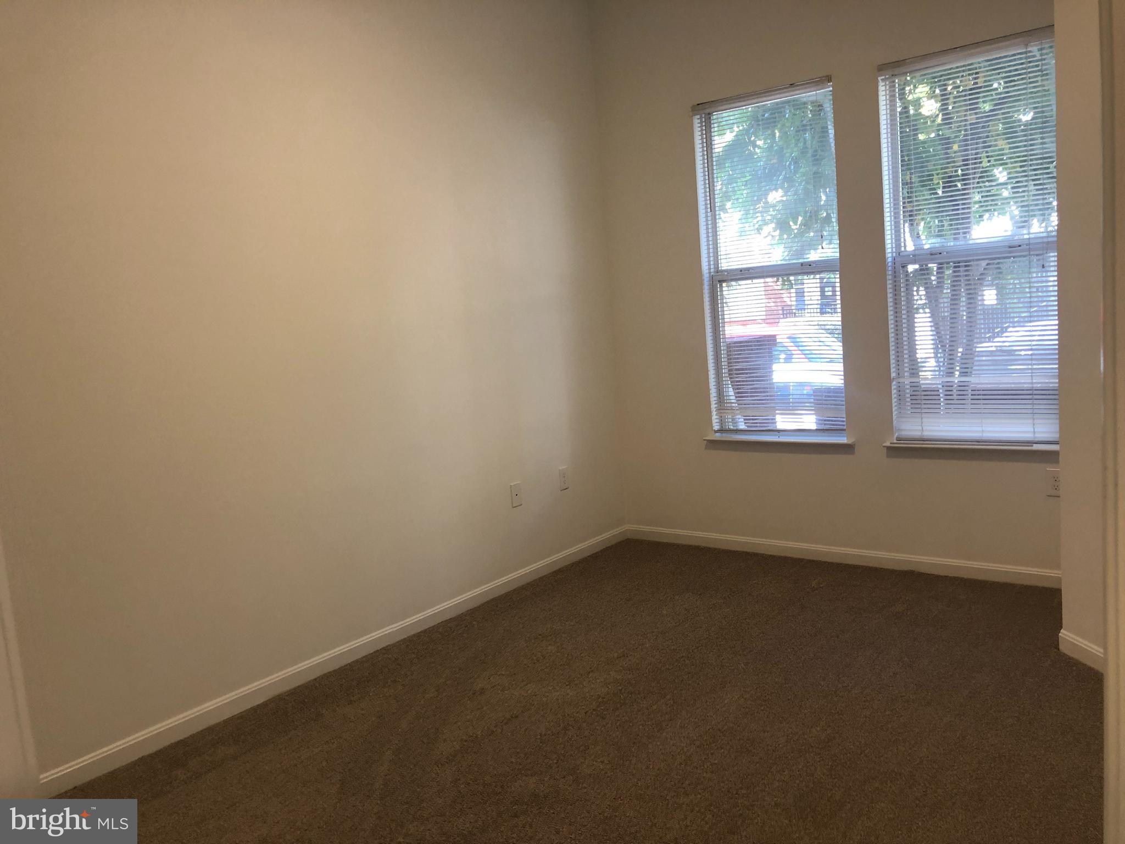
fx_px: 910
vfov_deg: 49.7
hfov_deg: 63.4
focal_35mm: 28
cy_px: 422
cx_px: 562
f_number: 1.8
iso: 32
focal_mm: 3.99
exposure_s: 1/30
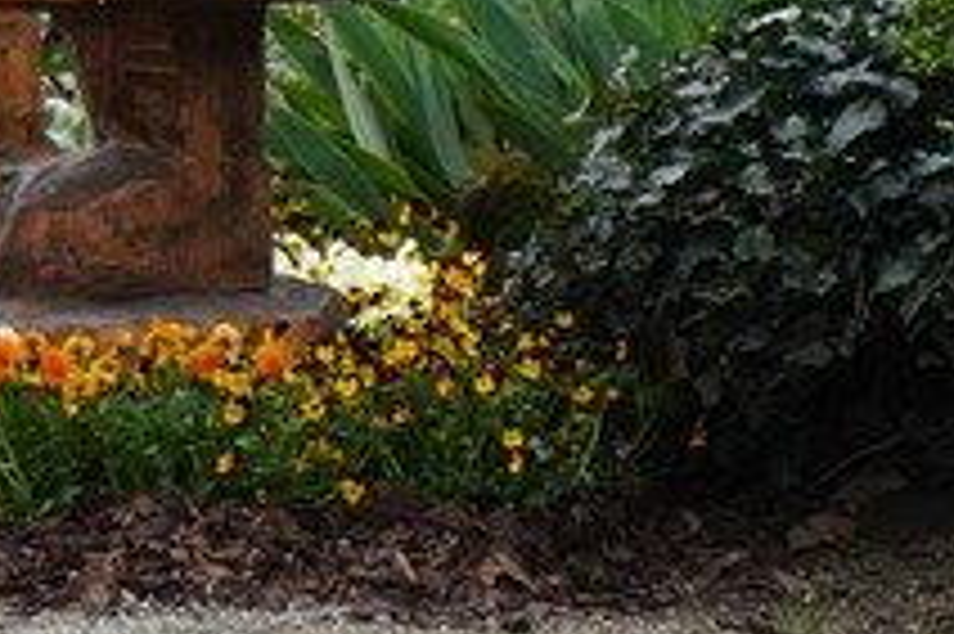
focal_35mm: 543
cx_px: -1238
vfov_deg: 2.5
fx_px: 14389
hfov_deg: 3.7
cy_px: -492
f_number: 3.2
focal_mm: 75
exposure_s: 1/3200
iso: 1000
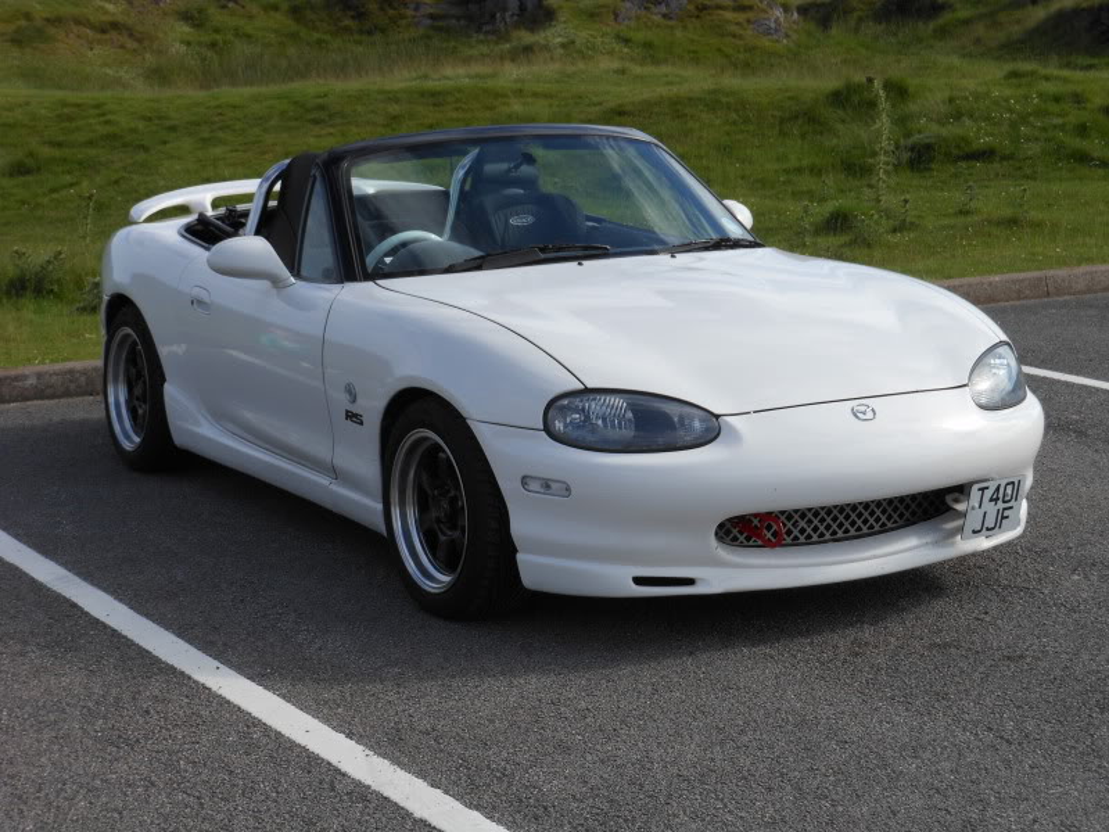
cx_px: 554
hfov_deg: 26.3
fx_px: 2371
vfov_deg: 19.9
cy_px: 416
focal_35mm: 74
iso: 80
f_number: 5.2
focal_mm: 13.2
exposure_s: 1/500
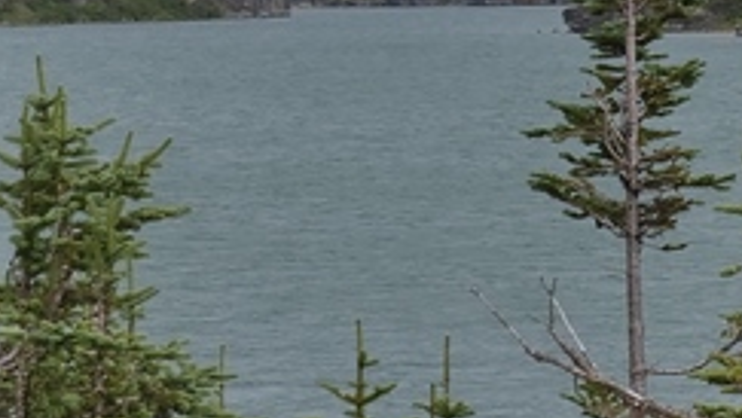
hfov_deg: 4.2
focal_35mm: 508
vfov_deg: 2.4
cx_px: 595
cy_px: -177
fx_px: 10000
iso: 100
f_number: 8
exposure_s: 1/250
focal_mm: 92
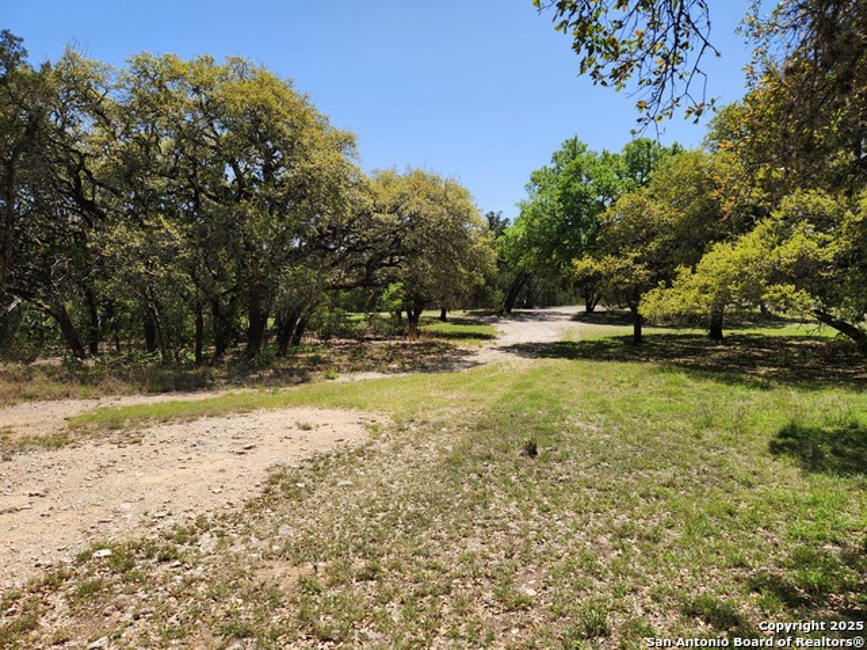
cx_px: 434
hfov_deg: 73.9
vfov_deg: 58.9
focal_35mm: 23
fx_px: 576
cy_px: 325
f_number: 1.8
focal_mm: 5.4
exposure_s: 1/1252
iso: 20
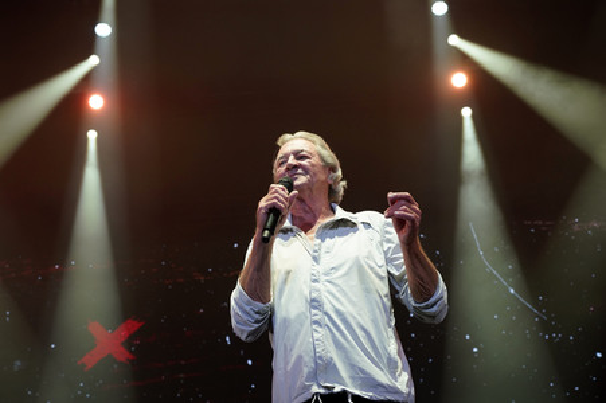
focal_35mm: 43
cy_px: 202
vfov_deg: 31.1
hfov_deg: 45.5
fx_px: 723
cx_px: 303
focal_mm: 43
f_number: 5.6
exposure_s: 1/640
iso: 1600
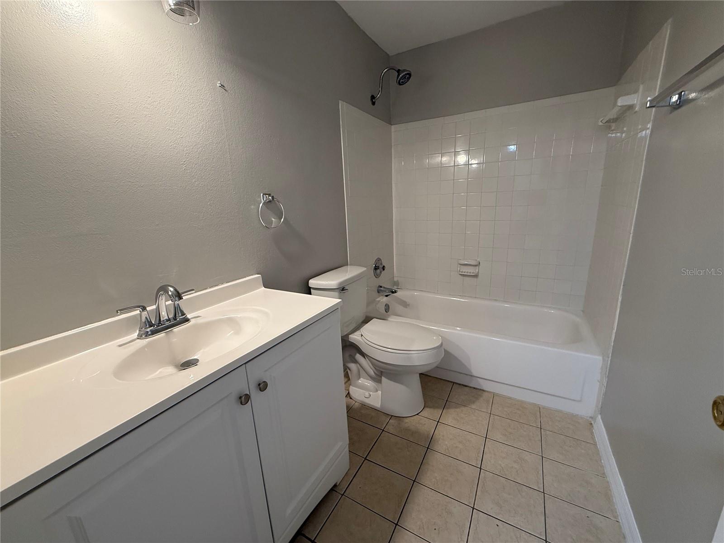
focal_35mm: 14
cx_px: 362
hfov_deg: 102.1
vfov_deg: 85.7
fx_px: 293
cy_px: 272
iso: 250
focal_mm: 2.22
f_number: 2.2
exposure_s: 1/120
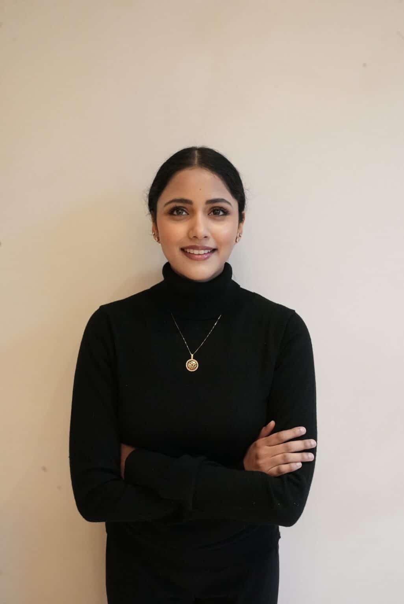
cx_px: 202
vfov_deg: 60.3
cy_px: 302
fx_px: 521
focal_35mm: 31
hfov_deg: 42.4
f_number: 13
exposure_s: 1/80
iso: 12800
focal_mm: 31
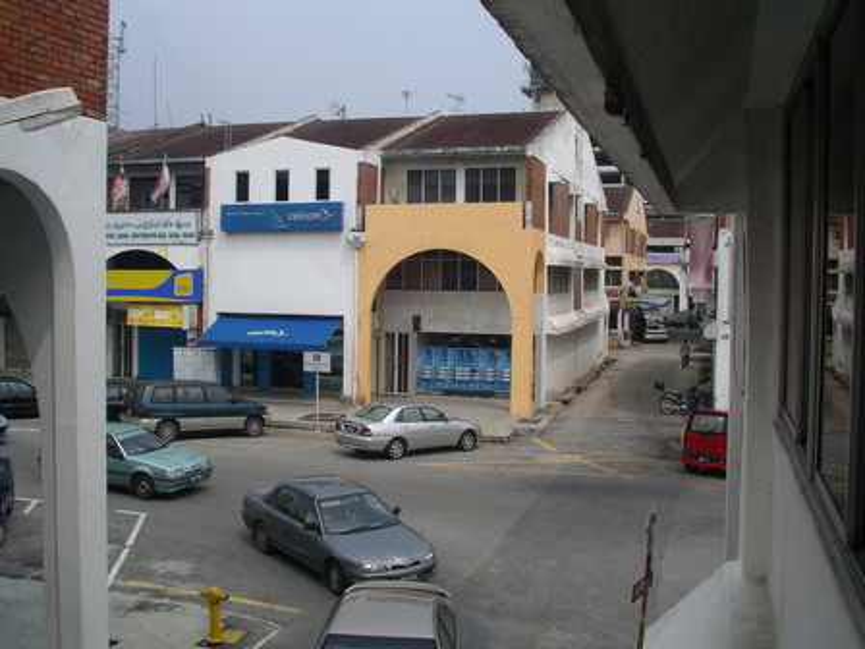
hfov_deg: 50.1
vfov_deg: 38.7
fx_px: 925
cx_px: 432
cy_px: 324
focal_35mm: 37
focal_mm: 5.7
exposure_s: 1/250
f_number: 6.9
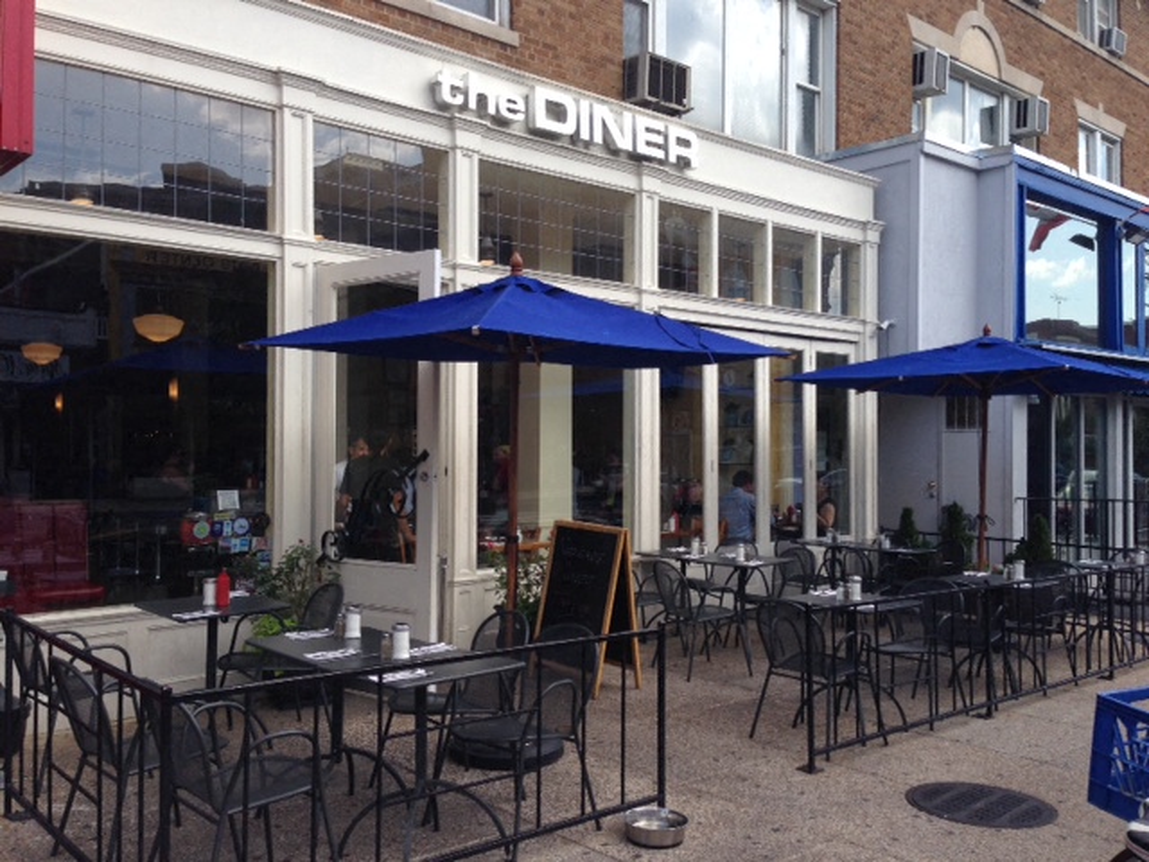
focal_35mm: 33
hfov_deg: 55.4
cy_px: 431
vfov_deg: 42.9
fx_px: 1095
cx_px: 574
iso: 50
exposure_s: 1/623
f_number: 2.4
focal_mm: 4.12
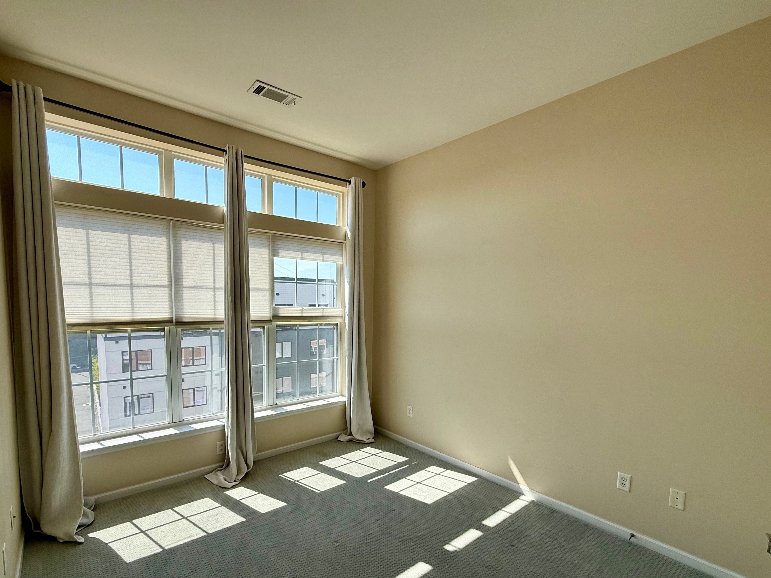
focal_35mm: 17
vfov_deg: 74.2
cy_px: 333
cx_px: 378
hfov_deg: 91.0
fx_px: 379
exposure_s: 1/1017
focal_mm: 2.22
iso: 64
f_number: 2.2
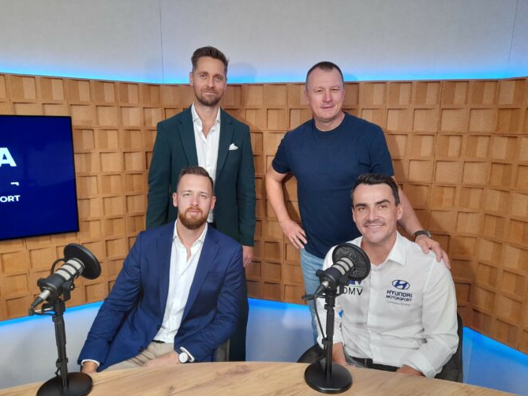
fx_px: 397
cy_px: 204
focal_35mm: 26
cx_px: 266
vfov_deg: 53.1
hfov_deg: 67.3
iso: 64
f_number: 2
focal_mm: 4.6
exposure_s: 1/50
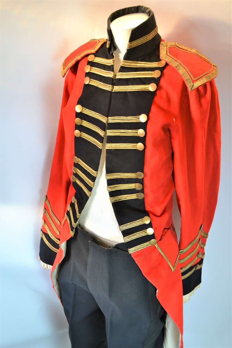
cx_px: 116
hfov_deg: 34.2
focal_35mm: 39
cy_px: 174
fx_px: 377
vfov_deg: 49.6
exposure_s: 1/15
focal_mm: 26
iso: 450
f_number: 4.2
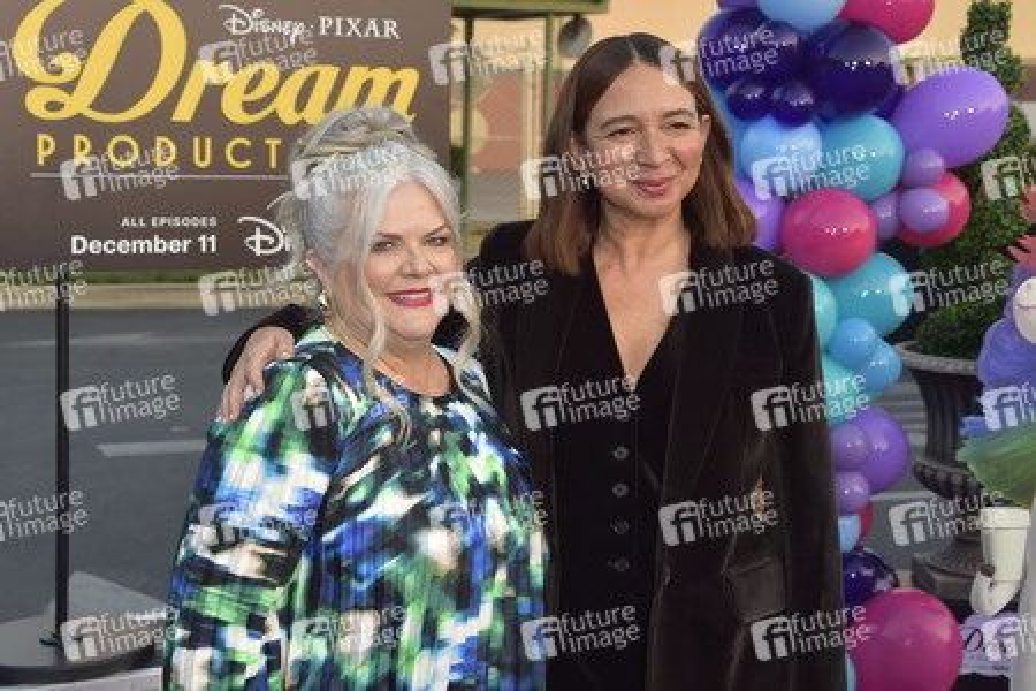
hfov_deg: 39.6
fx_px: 1439
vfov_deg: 27.0
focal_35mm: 50
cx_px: 518
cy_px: 346
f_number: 6.3
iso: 640
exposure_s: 1/250
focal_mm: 50
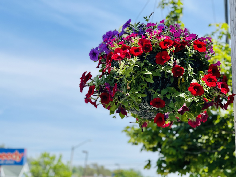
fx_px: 436
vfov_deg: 22.9
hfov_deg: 30.3
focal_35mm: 64
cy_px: 88
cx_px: 118
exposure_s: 1/919
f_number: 2.2
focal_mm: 7.5
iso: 20
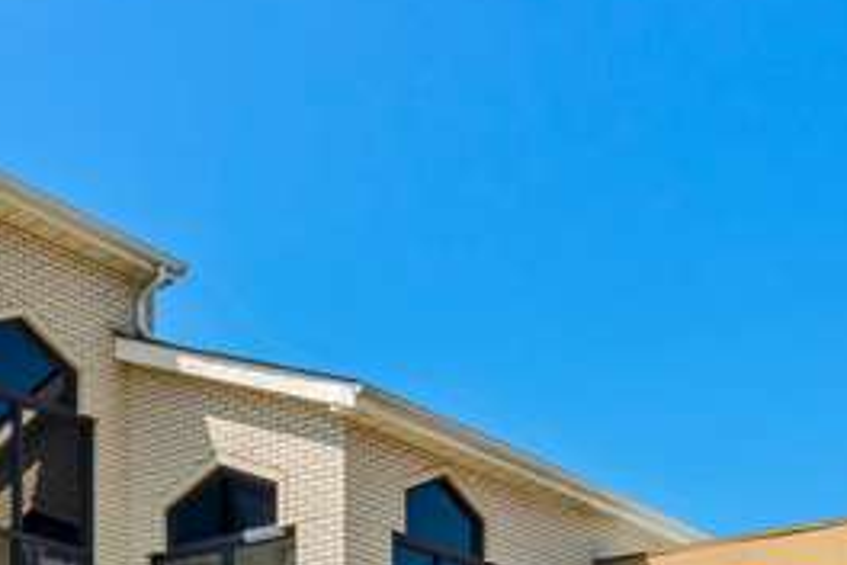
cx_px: 305
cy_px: 843
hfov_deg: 31.3
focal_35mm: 64
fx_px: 1504
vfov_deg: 18.8
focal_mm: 11
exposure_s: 1/30
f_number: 11
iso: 200
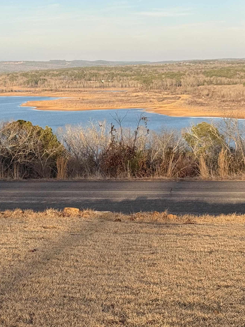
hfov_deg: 16.7
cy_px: 135
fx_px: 802
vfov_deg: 23.0
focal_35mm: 85
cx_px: -44
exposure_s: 1/2415
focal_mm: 6.76
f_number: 1.78
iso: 64
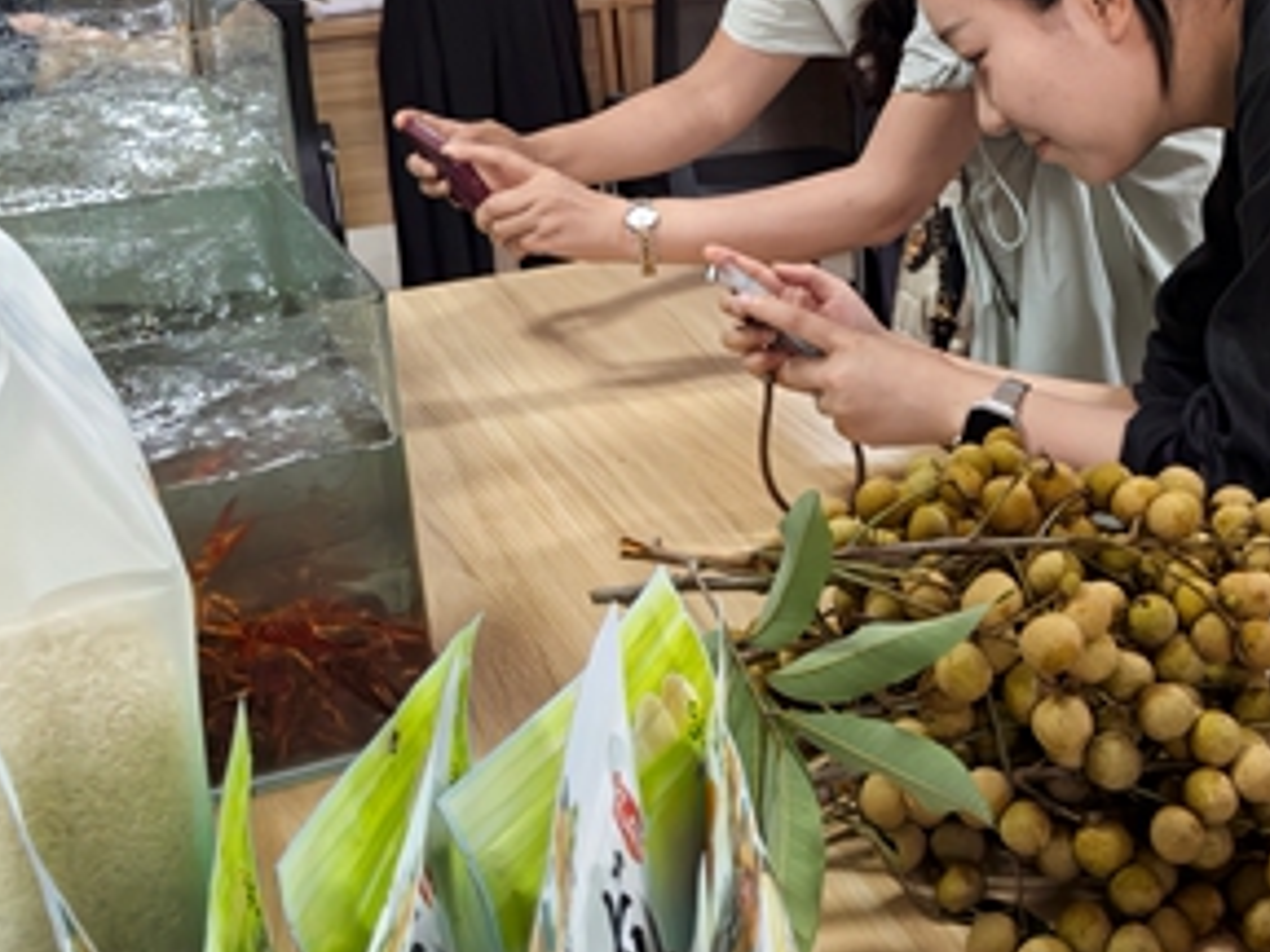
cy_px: 225
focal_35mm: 60
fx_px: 2201
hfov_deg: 31.6
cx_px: 944
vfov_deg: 24.1
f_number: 1.9
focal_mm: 5.52
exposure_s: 1/167
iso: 200
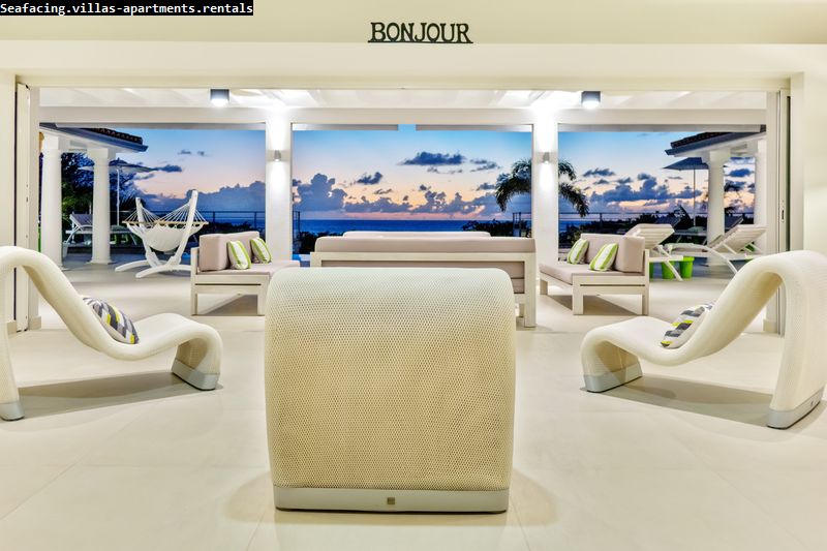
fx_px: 689
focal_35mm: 30
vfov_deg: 43.6
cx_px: 414
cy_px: 276
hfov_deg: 61.9
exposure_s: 1/30
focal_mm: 10.91
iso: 400
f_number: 2.8
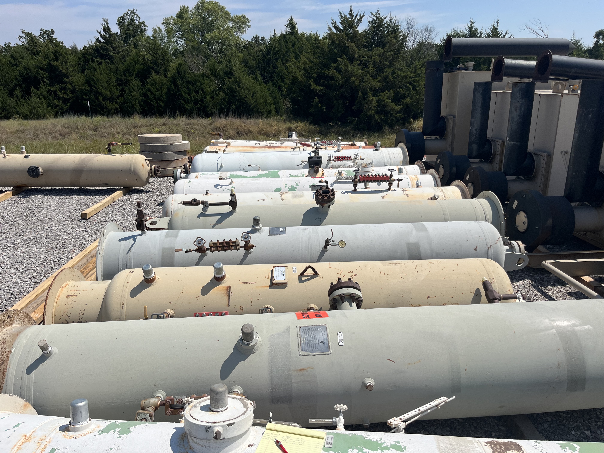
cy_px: 226
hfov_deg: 67.3
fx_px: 454
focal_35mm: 26
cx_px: 302
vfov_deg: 53.1
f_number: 1.6
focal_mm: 5.1
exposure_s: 1/7874
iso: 50
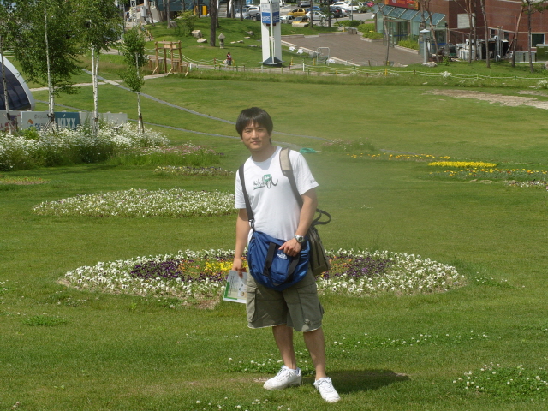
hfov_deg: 23.0
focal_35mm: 85
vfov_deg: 17.4
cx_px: 274
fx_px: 1346
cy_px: 206
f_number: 6.8
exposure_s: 1/500
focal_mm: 18.9
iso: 80
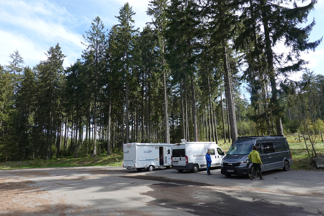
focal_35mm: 24
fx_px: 216
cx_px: 162
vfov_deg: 53.1
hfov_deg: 73.7
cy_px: 108
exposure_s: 1/250
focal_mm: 9
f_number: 4.5
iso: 125
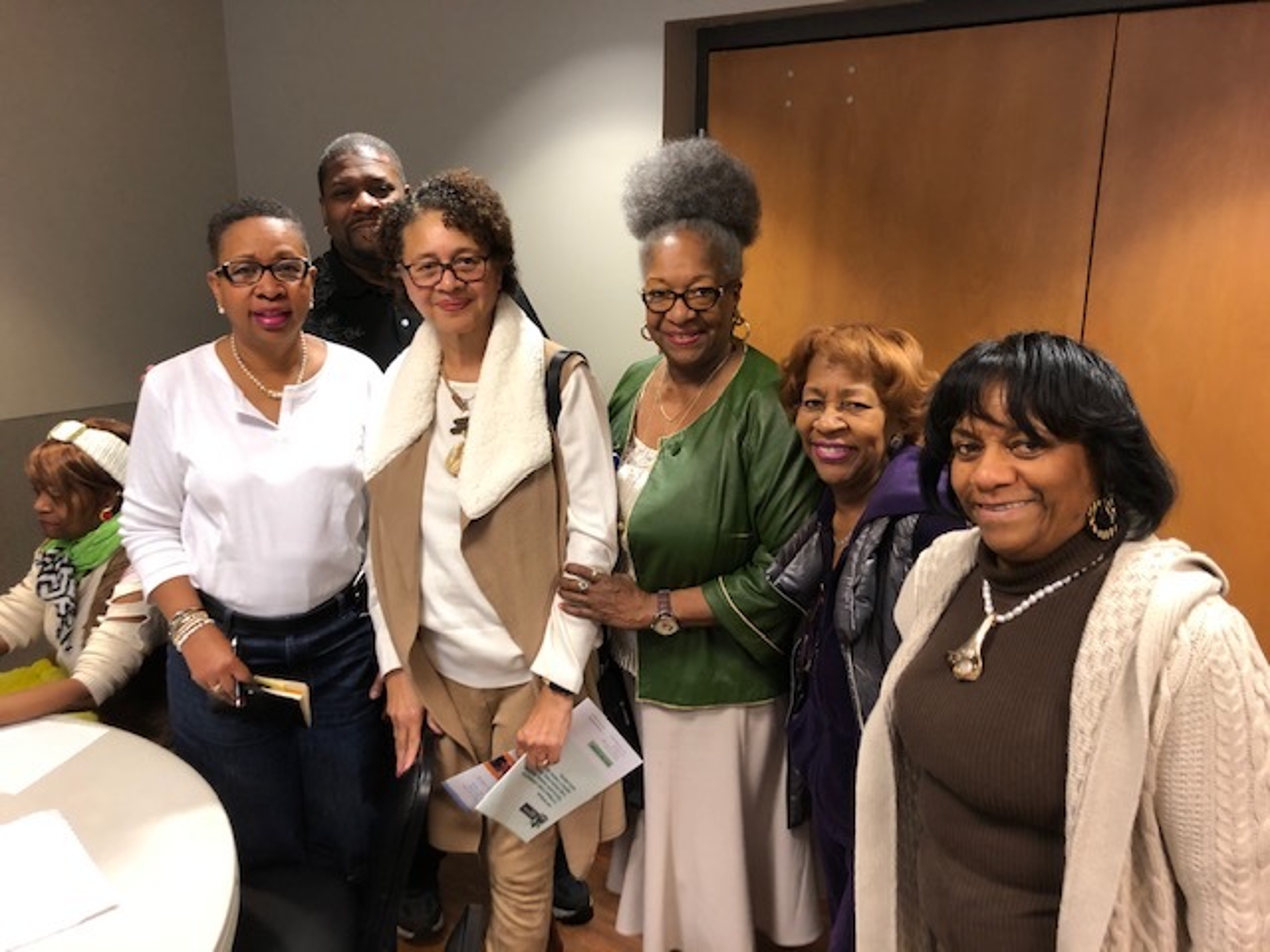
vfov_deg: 49.7
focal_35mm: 28
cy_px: 476
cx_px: 635
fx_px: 1027
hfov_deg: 63.4
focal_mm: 3.99
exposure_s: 1/15
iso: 50
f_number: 1.8
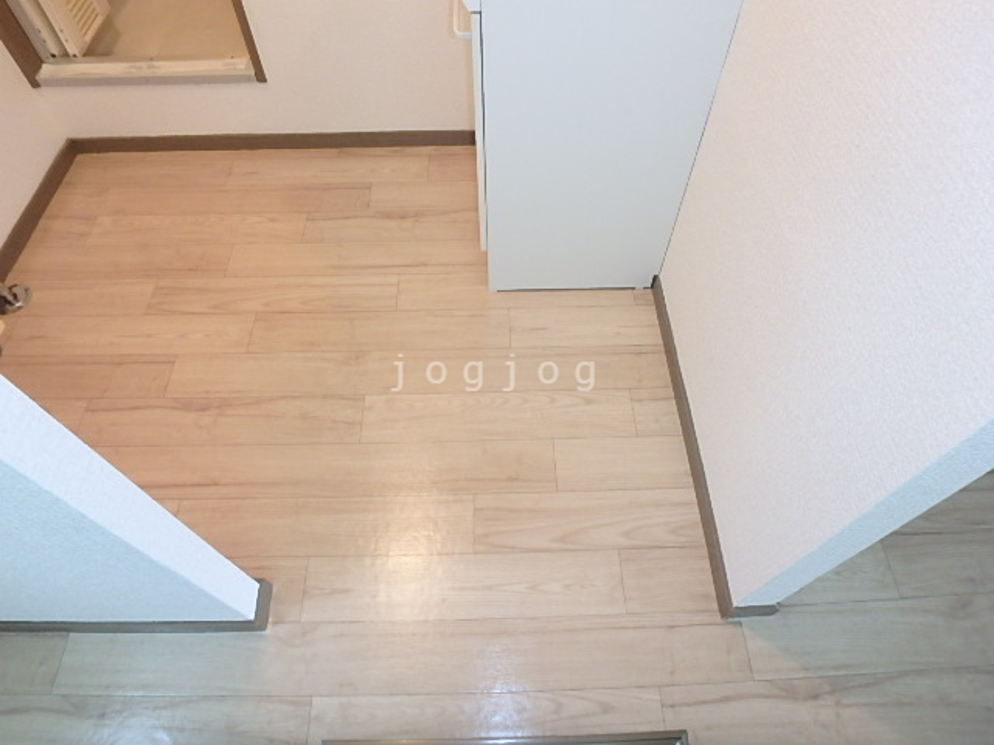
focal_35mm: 21
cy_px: 372
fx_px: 603
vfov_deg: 63.4
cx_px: 497
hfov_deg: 79.0
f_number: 3.5
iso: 400
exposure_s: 1/30
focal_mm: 3.7
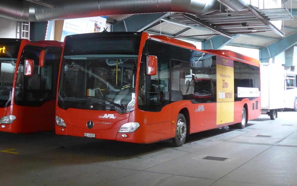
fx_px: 429
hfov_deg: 38.0
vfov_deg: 24.1
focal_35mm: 53
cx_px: 113
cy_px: 42
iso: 800
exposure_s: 1/50
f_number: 2.4
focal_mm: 7.5
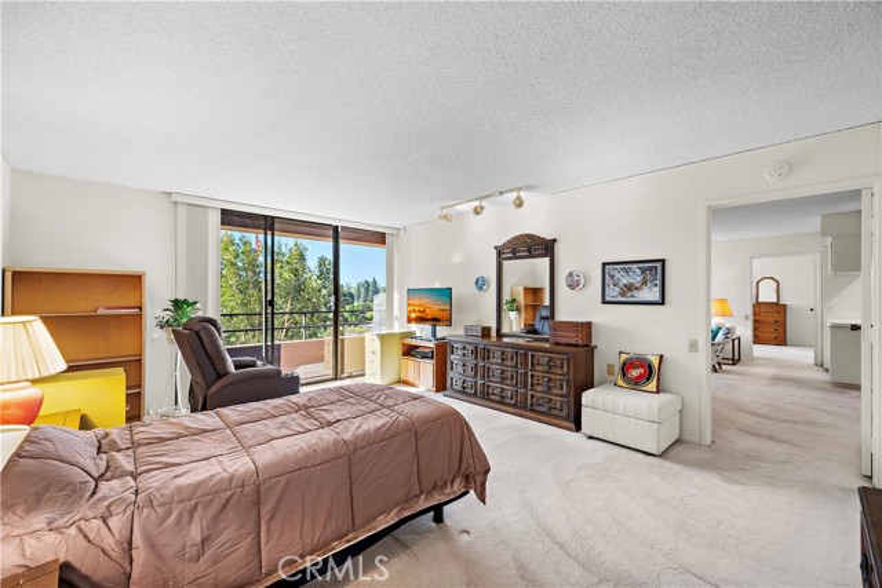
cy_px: 294
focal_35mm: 14
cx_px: 441
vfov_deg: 81.2
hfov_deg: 104.2
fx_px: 343
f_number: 8
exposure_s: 1/80
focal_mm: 14
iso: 250
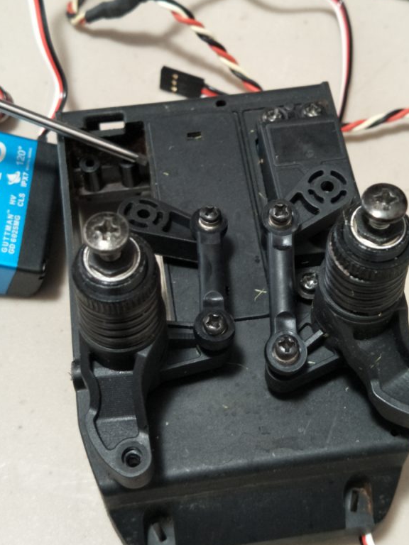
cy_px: 243
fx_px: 504
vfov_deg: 56.7
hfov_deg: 44.2
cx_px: 212
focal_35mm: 32
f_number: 1.7
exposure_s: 1/33
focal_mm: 4.1
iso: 420
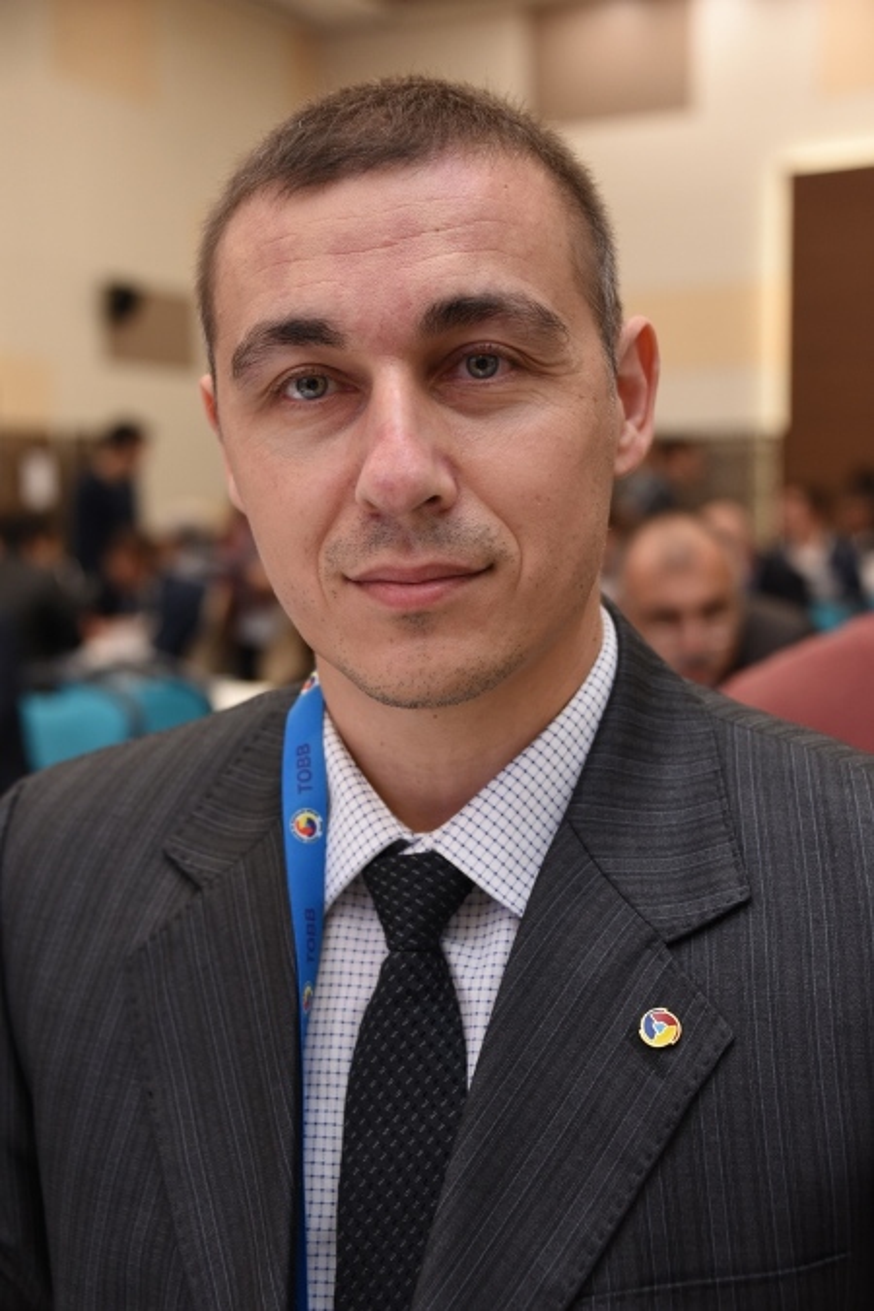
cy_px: 656
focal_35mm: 62
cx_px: 437
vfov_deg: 32.4
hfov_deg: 21.9
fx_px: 2258
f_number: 4.8
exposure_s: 1/100
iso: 800
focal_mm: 62
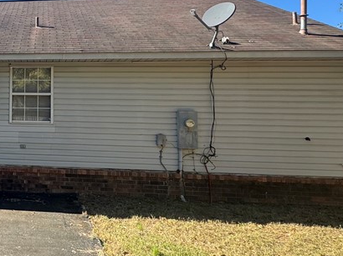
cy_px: 95
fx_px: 347
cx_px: -6
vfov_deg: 40.4
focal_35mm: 35
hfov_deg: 44.2
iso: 50
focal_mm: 2.22
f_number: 2.2
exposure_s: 1/610
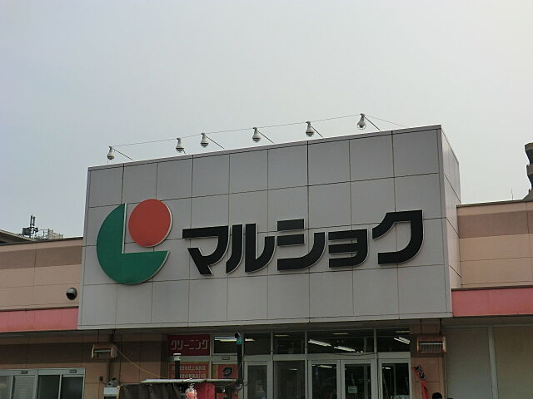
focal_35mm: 47
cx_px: 266
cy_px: 200
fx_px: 724
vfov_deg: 30.9
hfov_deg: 40.4
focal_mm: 8.4
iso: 80
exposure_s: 1/400
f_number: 9.3
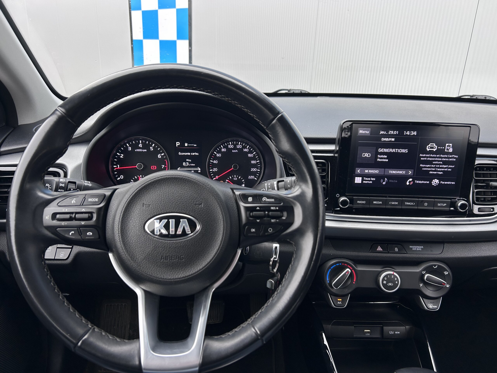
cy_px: 186
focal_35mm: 26
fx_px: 373
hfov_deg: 67.3
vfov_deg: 53.1
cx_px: 248
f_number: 1.5
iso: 32
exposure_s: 1/121
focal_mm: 5.7
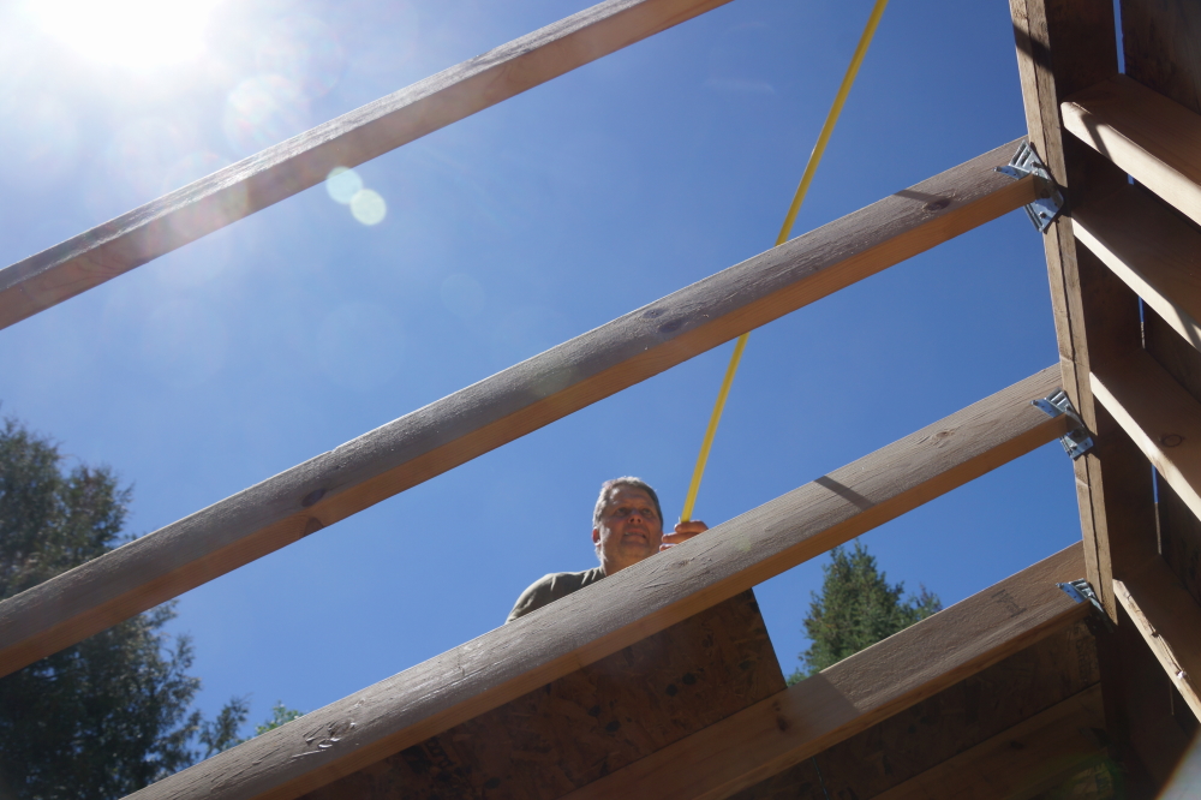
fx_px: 1000
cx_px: 600
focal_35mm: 30
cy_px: 400
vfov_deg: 43.6
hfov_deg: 61.9
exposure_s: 1/160
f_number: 6.3
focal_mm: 20
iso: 100
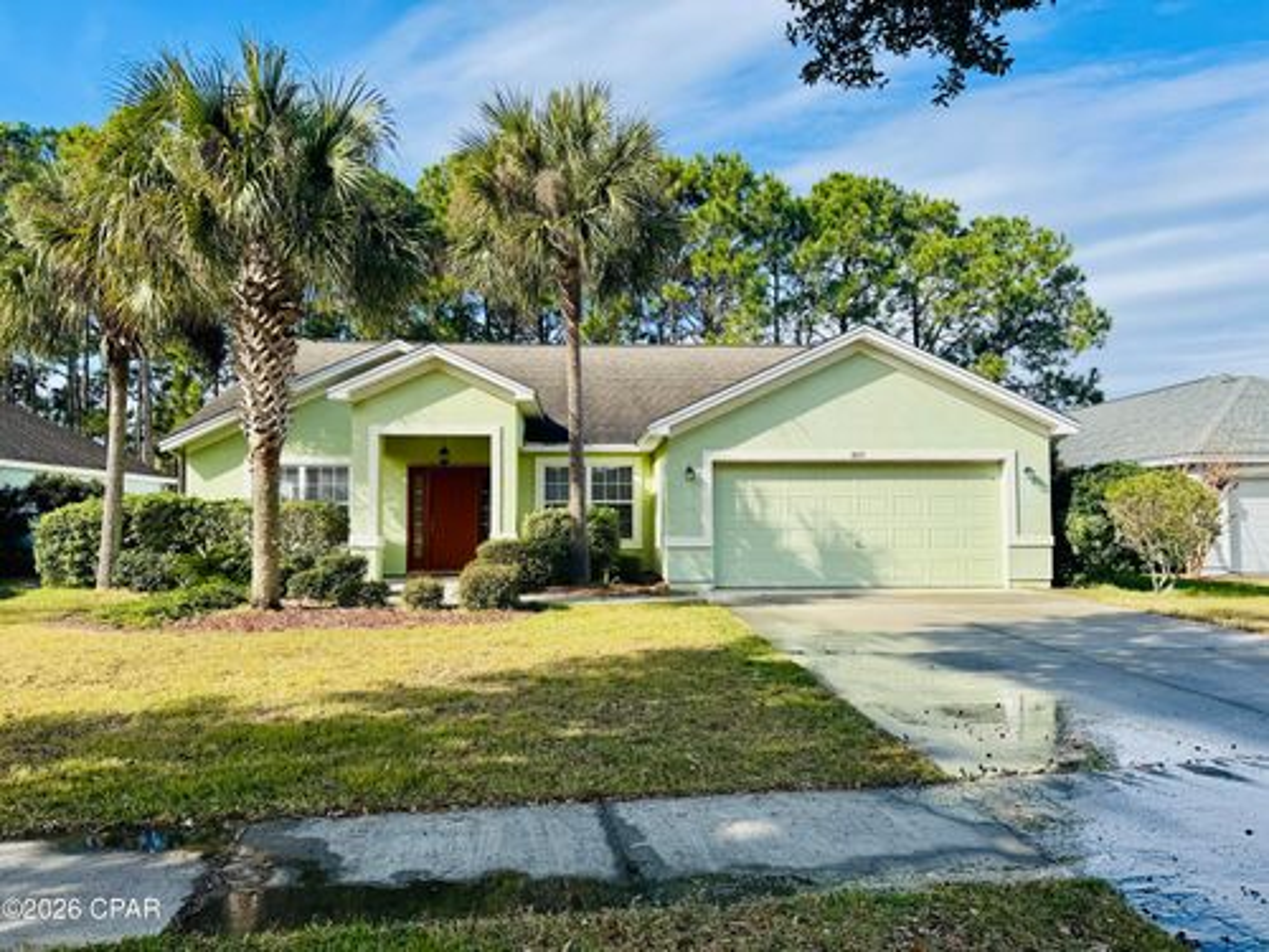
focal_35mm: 24
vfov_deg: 56.8
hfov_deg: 71.6
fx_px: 880
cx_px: 634
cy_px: 476
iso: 80
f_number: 1.78
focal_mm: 6.76
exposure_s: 1/3247
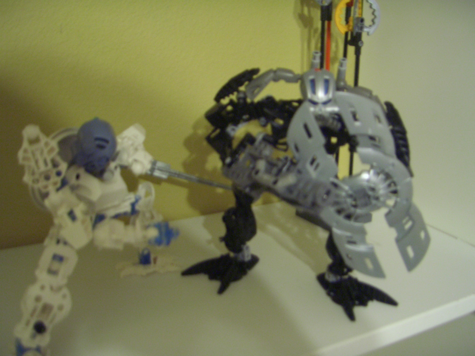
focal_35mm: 39
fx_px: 535
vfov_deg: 36.8
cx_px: 238
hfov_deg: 47.9
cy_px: 178
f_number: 2.8
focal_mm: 8
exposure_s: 1/8
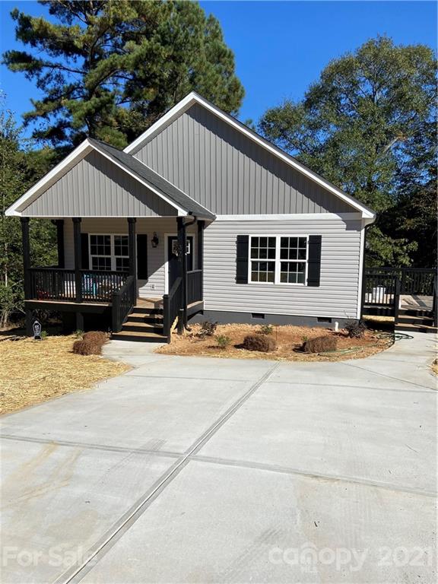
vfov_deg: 67.3
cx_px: 219
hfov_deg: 53.1
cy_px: 292
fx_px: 439
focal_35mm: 26
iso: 32
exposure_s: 1/4444
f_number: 1.8
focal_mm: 4.25
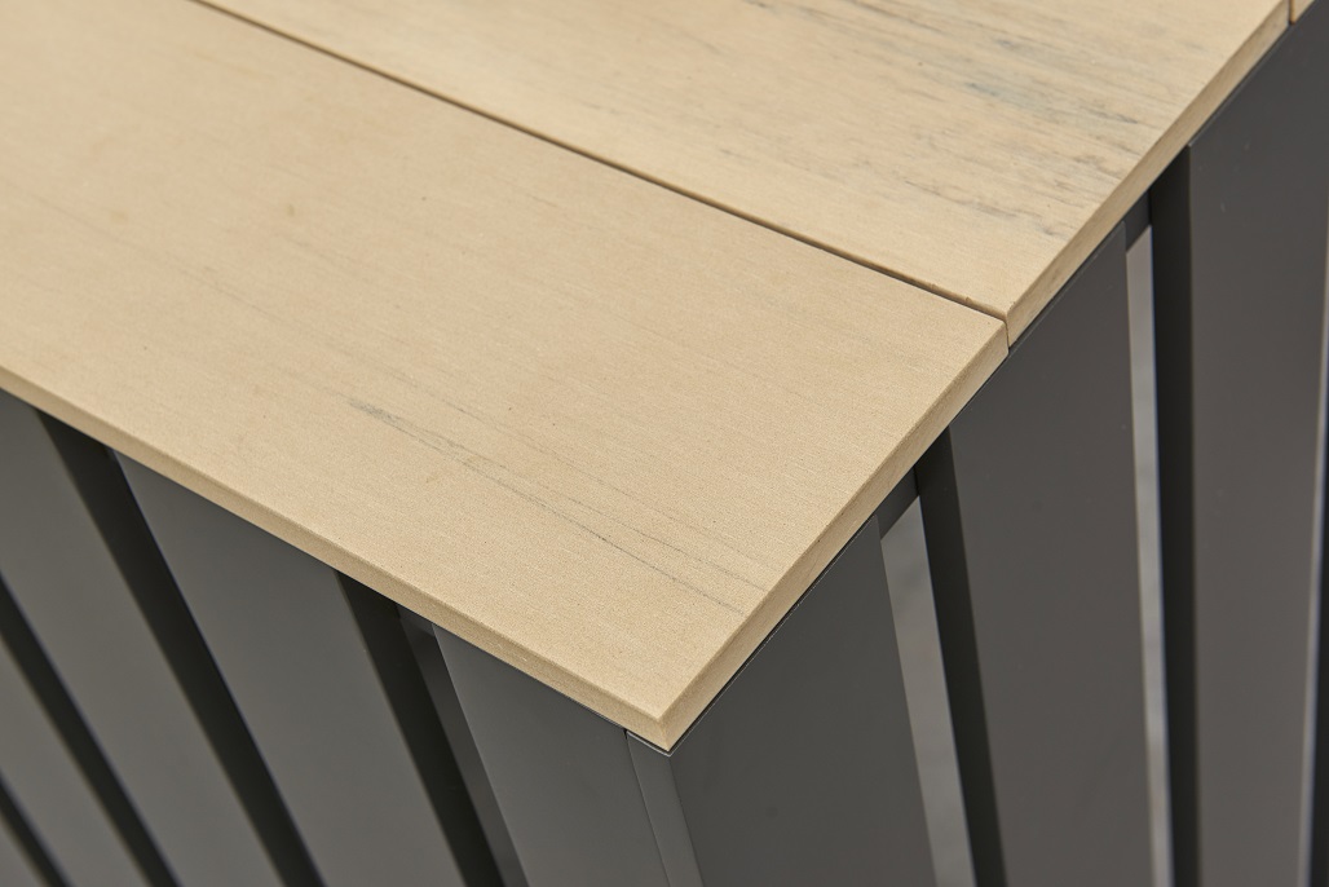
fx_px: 2289
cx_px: 664
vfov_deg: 21.9
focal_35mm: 62
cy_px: 444
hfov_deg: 32.4
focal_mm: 62
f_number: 7.1
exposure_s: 1/200
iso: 200
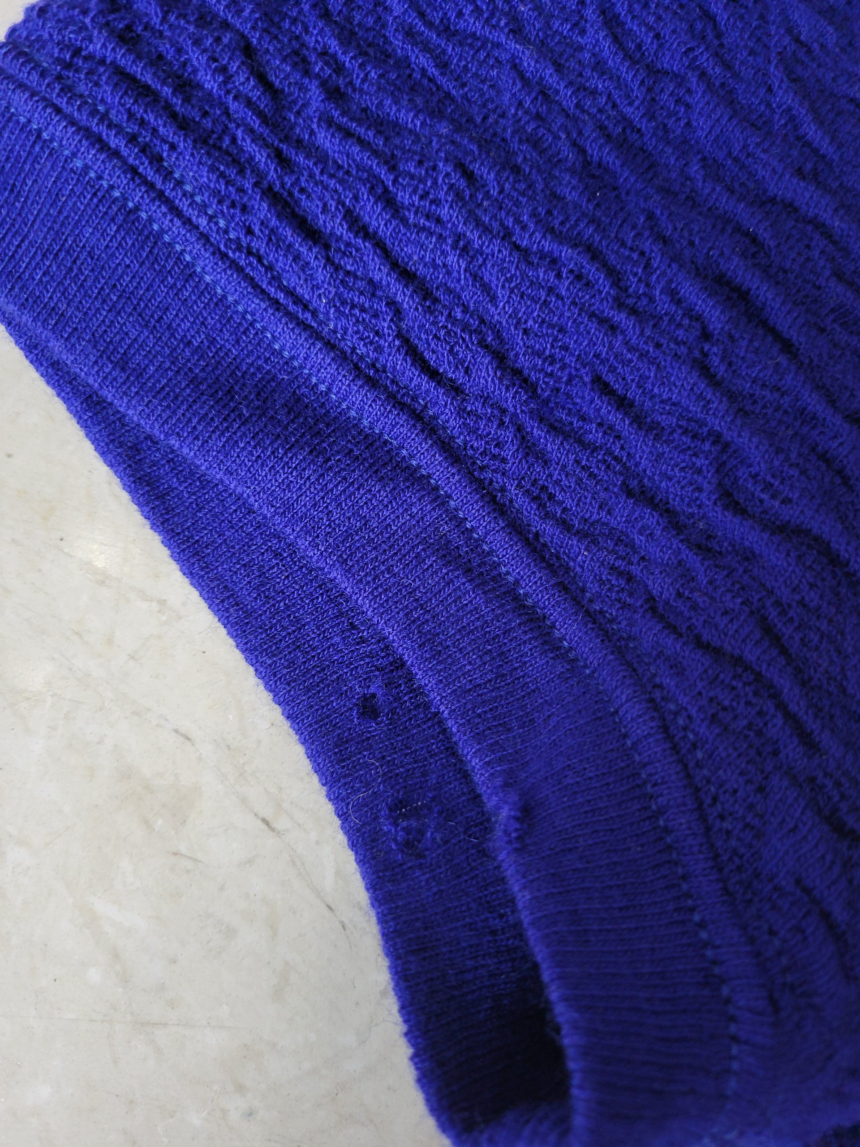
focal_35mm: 26
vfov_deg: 67.3
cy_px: 574
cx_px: 430
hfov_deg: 53.1
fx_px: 861
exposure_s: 1/120
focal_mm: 5.4
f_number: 1.8
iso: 200
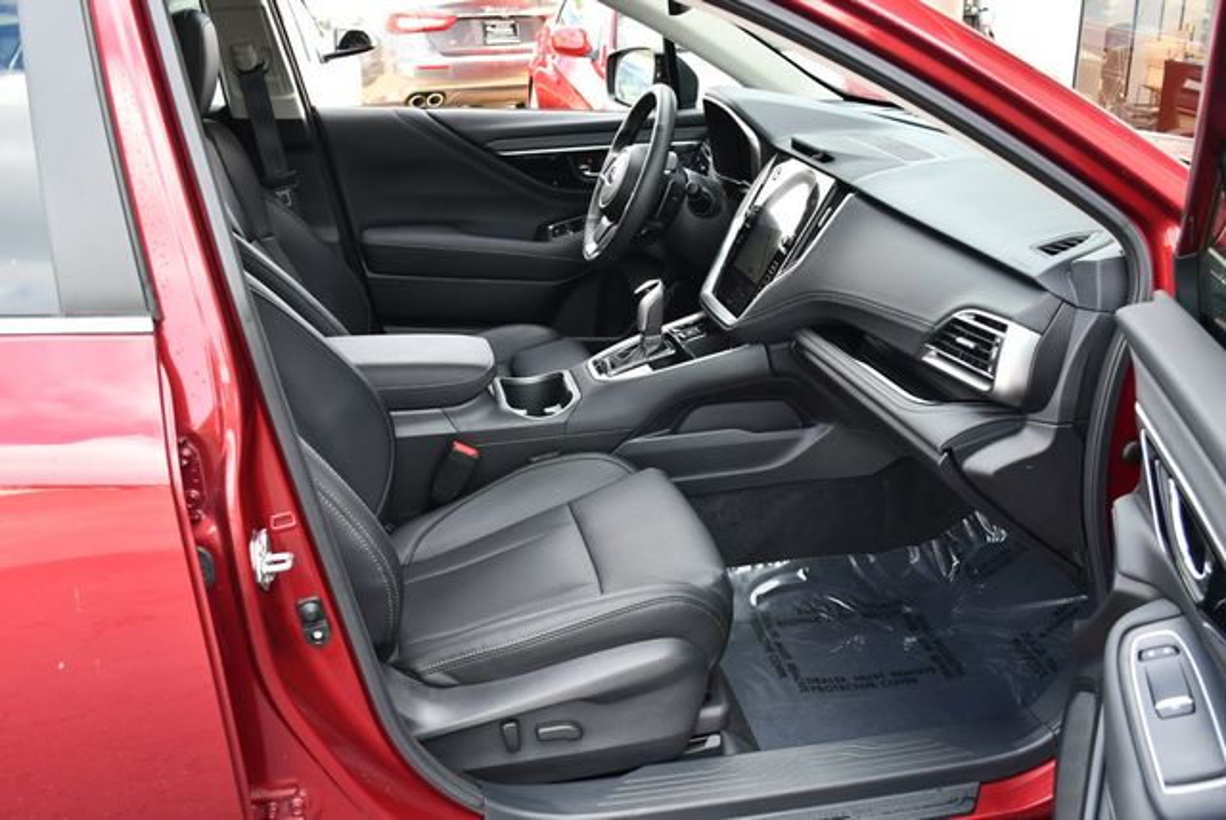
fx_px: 1227
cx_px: 613
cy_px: 410
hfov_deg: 53.1
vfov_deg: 36.9
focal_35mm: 36
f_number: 4
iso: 400
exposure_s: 1/250
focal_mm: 18
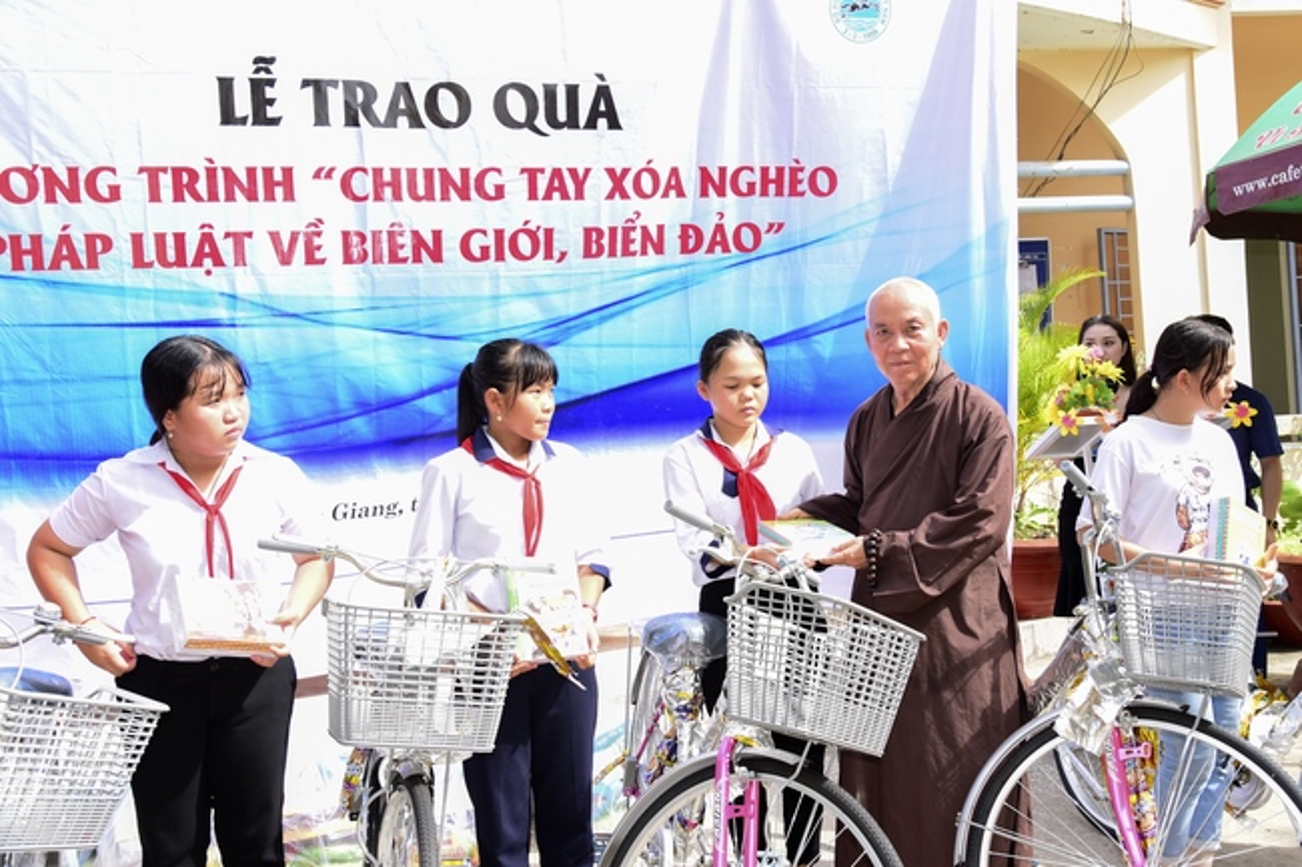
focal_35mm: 32
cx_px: 651
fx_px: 1157
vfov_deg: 41.1
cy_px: 434
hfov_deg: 58.7
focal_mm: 32
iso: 200
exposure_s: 1/100
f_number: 6.3
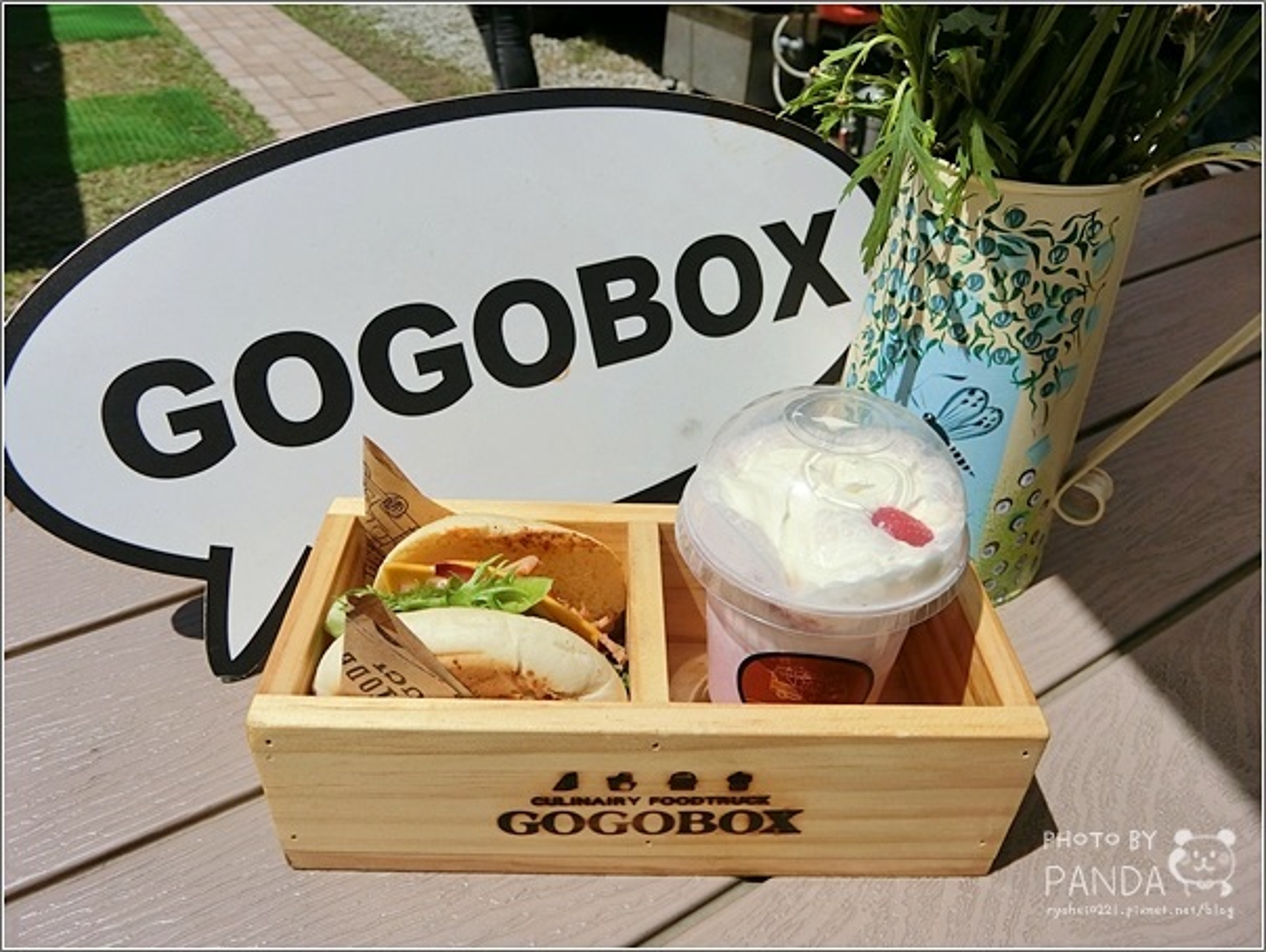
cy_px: 476
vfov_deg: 54.9
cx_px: 633
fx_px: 915
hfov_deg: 69.3
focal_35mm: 25
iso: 80
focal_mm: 5.4
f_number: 7.9
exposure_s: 1/500
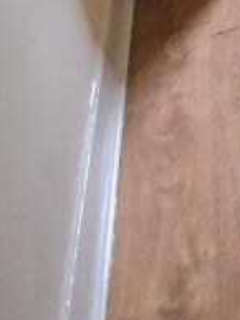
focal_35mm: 69
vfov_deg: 19.1
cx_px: 684
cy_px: -297
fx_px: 637
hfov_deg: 12.2
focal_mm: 2.2
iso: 250
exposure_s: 1/50
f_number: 2.2
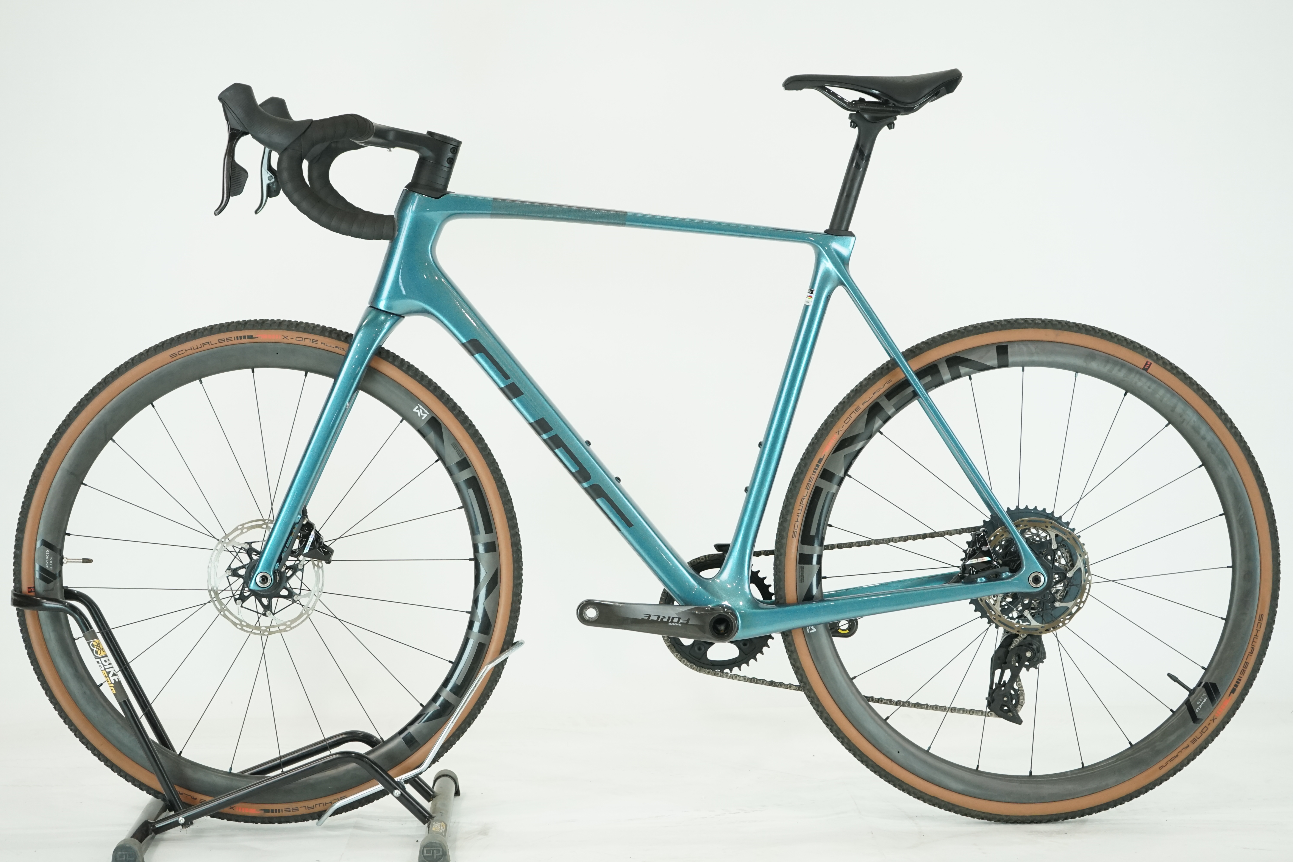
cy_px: 431
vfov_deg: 19.5
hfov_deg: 28.8
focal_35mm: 70
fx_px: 2514
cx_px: 646
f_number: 5.6
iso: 1600
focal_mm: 70
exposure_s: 1/200
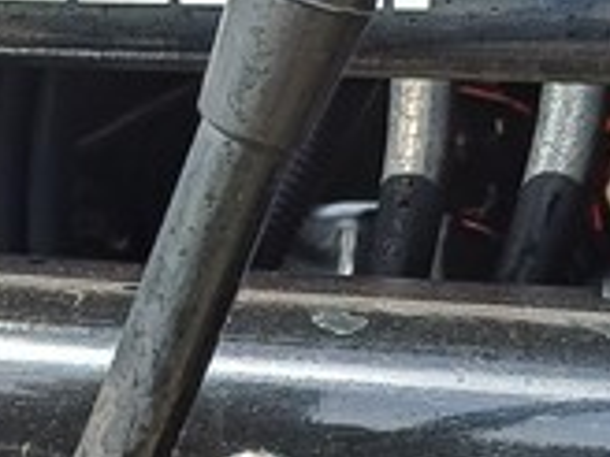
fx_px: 2749
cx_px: -86
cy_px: 977
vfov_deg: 8.9
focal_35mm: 156
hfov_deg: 12.4
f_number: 1.8
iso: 50
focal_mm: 4.65
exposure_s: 1/477
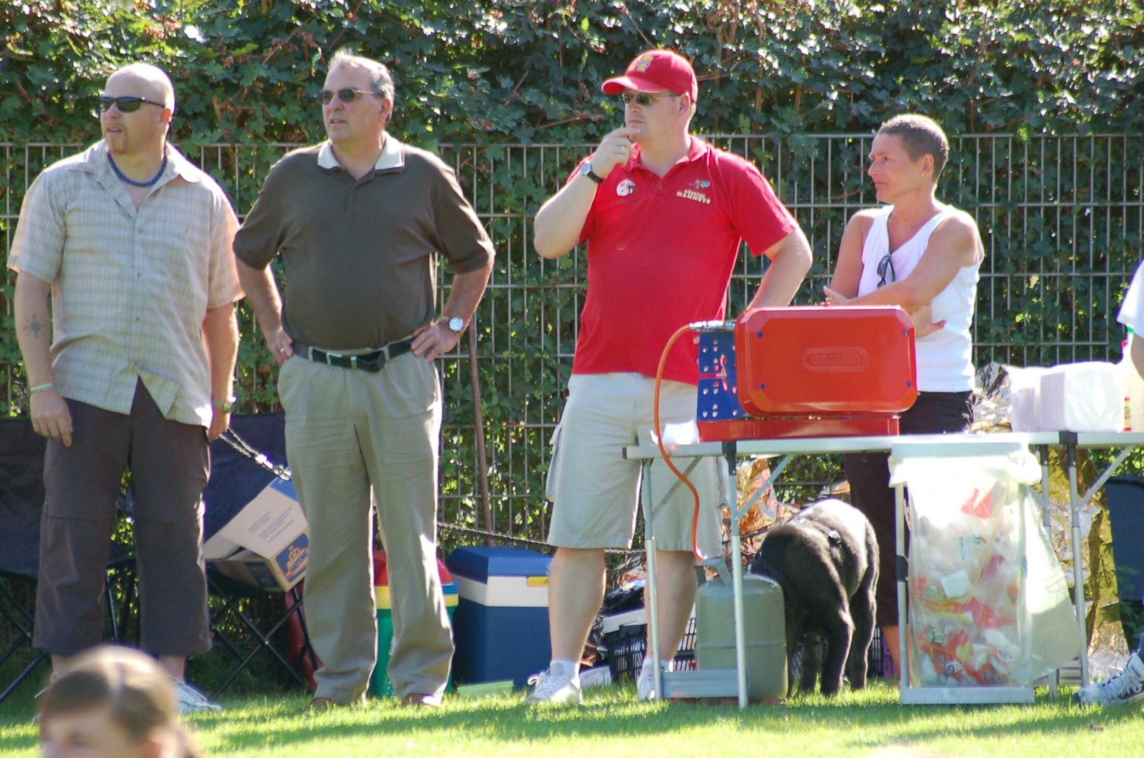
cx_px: 572
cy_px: 379
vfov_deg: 4.1
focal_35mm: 330
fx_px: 10467
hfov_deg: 6.3
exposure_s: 1/500
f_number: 5.3
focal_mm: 220
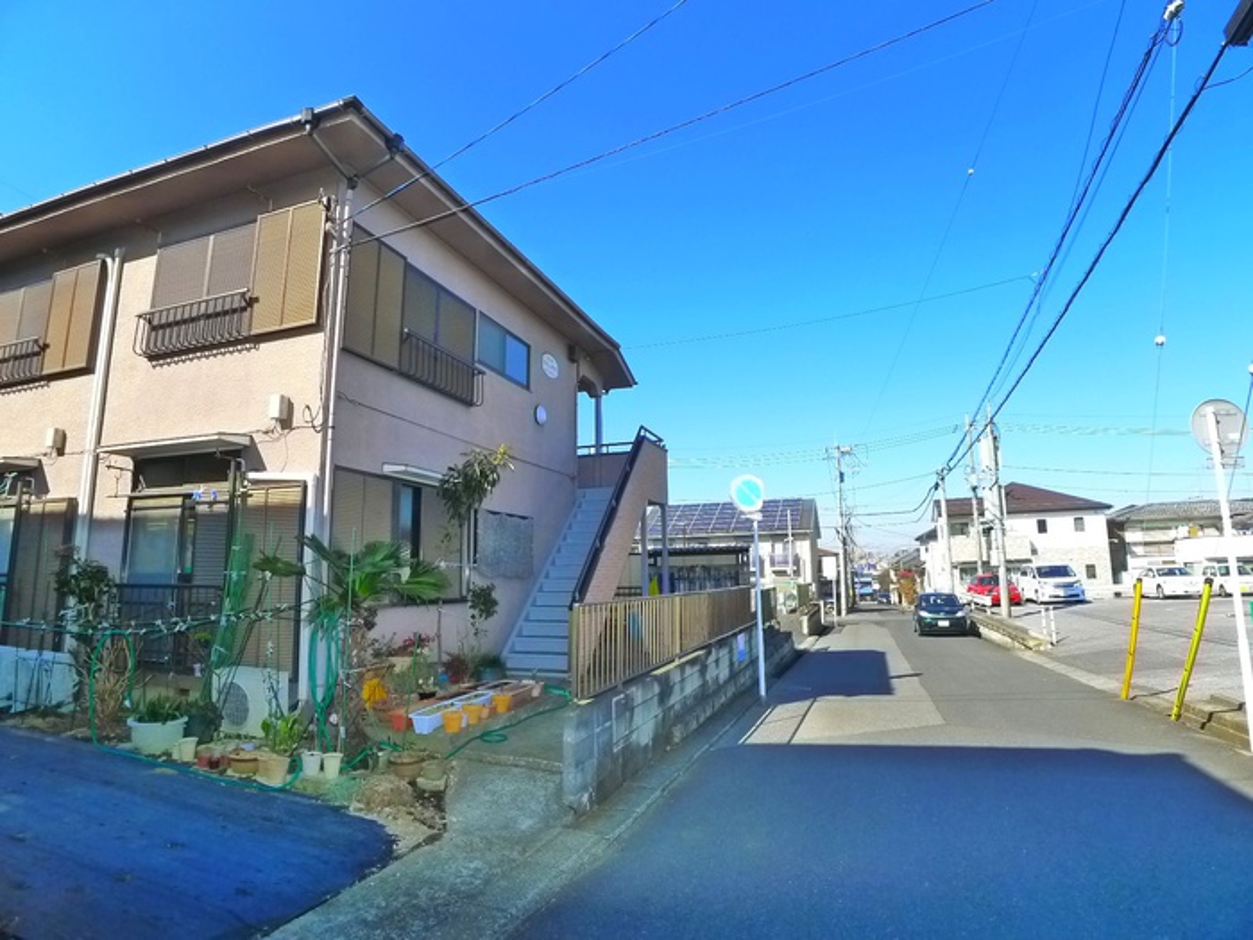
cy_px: 470
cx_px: 626
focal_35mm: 24
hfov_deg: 71.6
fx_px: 869
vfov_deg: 56.8
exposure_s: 1/500
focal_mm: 5.1
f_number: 4
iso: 400
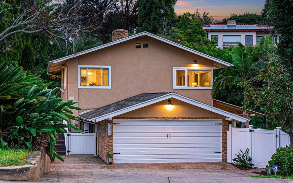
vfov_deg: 21.4
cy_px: 97
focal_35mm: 61
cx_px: 148
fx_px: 486
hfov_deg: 33.6
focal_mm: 58.8
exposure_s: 1/1.67
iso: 100
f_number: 5.6
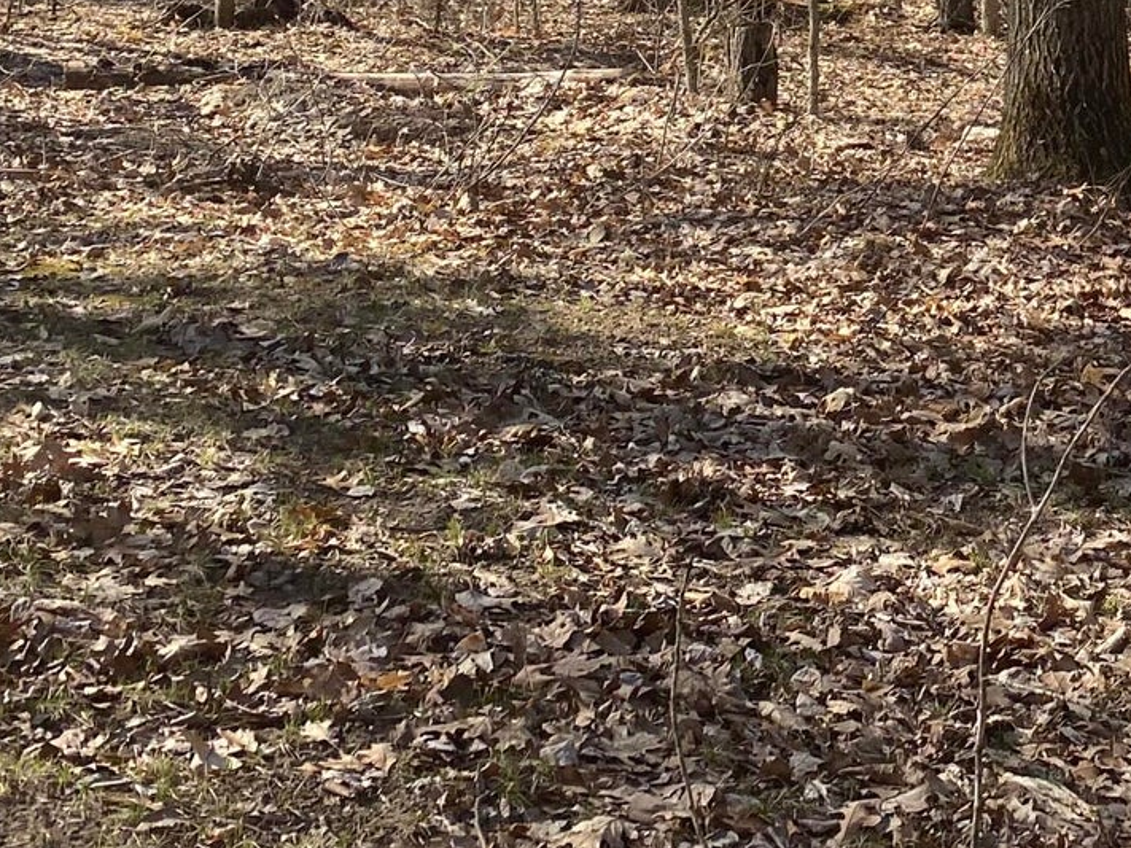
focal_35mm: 78
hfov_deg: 22.9
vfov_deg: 17.8
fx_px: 2548
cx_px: 1375
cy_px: -216
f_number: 1.8
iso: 32
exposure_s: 1/990
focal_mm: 4.25
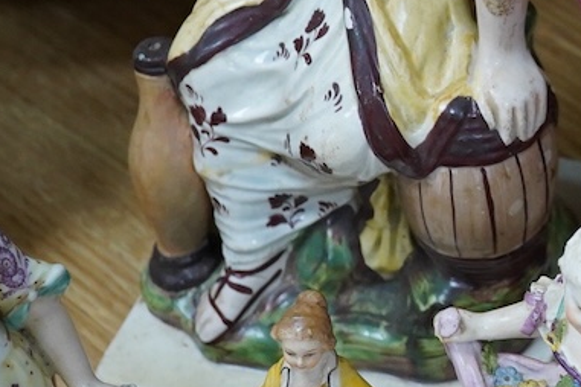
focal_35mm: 133
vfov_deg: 10.2
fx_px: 2146
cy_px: 12
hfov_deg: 14.8
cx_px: 730
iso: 2500
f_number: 8
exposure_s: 1/200
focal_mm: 30
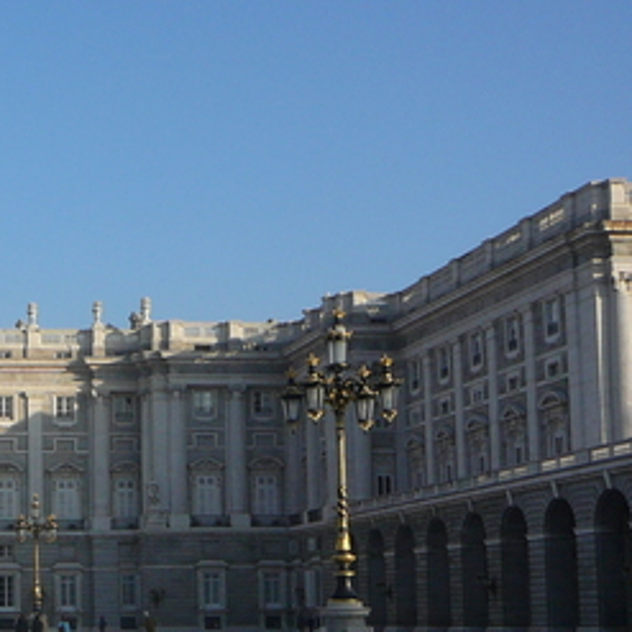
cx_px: -115
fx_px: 1549
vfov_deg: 22.8
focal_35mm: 75
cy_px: 491
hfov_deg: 21.5
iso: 80
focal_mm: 5.2
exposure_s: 1/500
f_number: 5
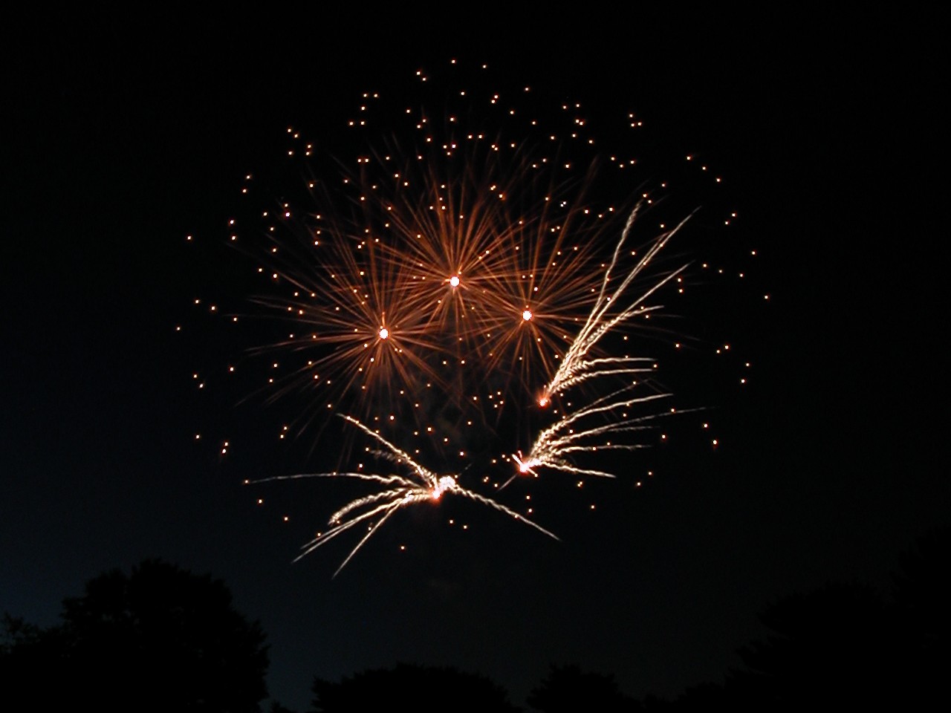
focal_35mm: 35
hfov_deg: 52.6
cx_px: 476
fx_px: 962
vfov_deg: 40.7
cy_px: 356
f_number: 7.1
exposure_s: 4.5
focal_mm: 8.9
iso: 100
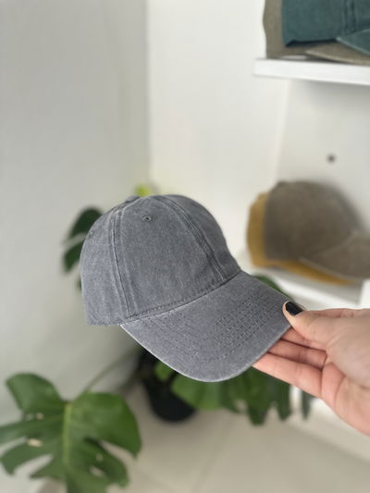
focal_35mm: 24
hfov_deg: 56.8
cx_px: 185
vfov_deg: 71.6
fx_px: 342
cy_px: 246
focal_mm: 6.86
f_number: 1.78
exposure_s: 1/191
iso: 64
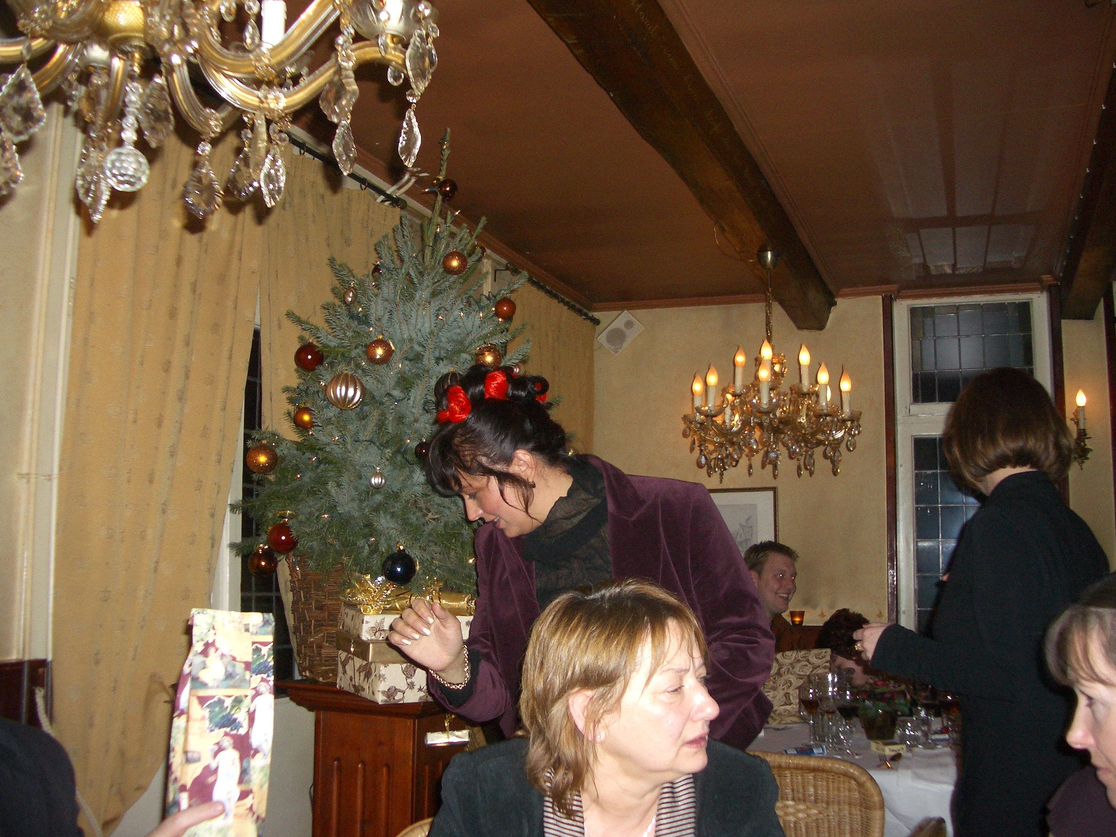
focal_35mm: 35
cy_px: 418
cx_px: 558
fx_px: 1128
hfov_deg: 52.6
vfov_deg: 40.7
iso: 100
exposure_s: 1/60
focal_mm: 5.8
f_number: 2.6
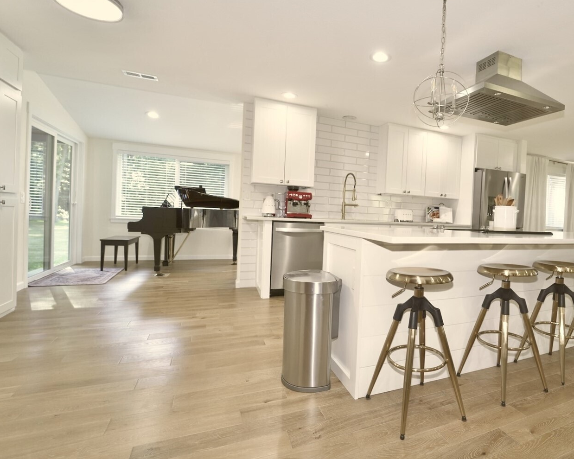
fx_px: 306
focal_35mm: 18
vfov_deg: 73.8
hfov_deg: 83.9
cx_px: 374
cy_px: 220
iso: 250
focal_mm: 14
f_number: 5.6
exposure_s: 1/30
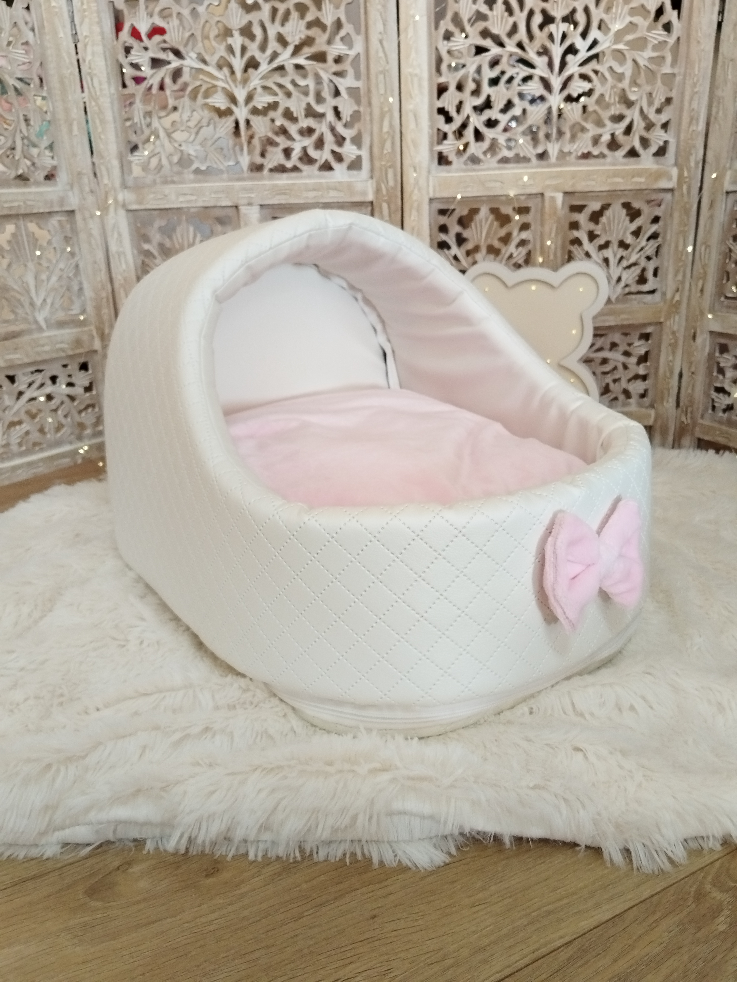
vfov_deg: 67.3
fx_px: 738
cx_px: 368
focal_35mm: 26
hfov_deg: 53.1
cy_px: 491
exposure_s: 1/50
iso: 640
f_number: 1.9
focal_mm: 4.95
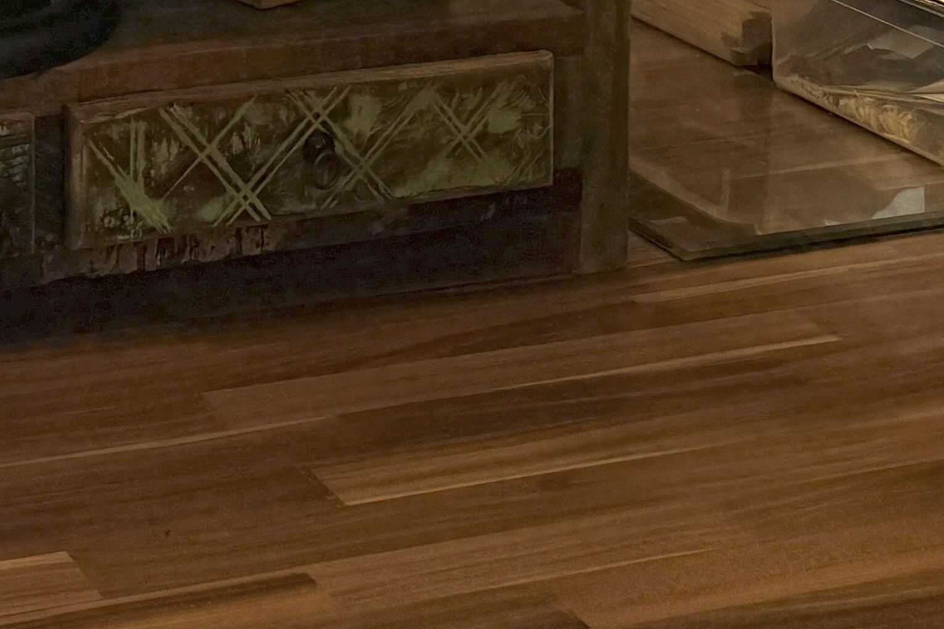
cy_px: -678
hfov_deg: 20.2
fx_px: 2438
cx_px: -251
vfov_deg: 12.7
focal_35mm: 93
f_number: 1.78
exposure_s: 1/683
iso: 100
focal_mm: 6.76
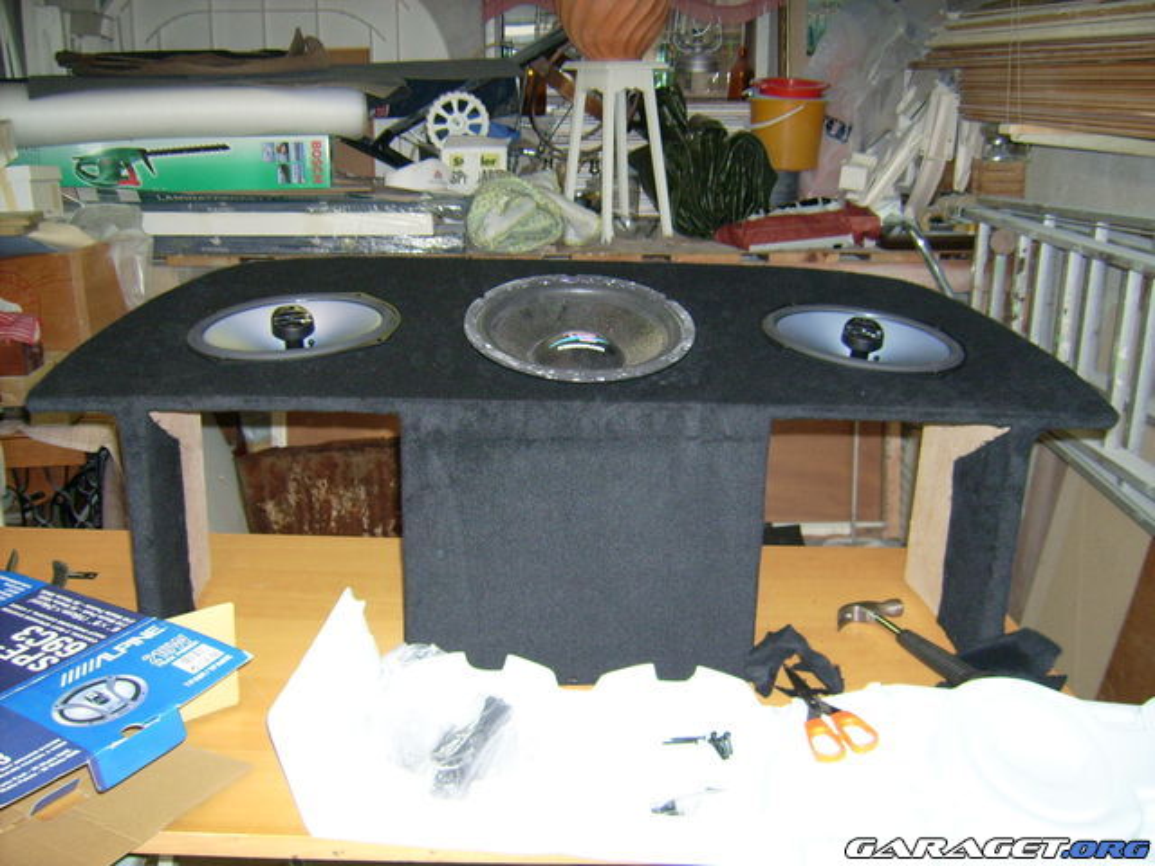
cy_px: 433
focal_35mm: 35
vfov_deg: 40.7
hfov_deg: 52.6
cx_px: 578
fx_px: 1168
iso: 100
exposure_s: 1/60
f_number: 2.8
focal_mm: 5.95
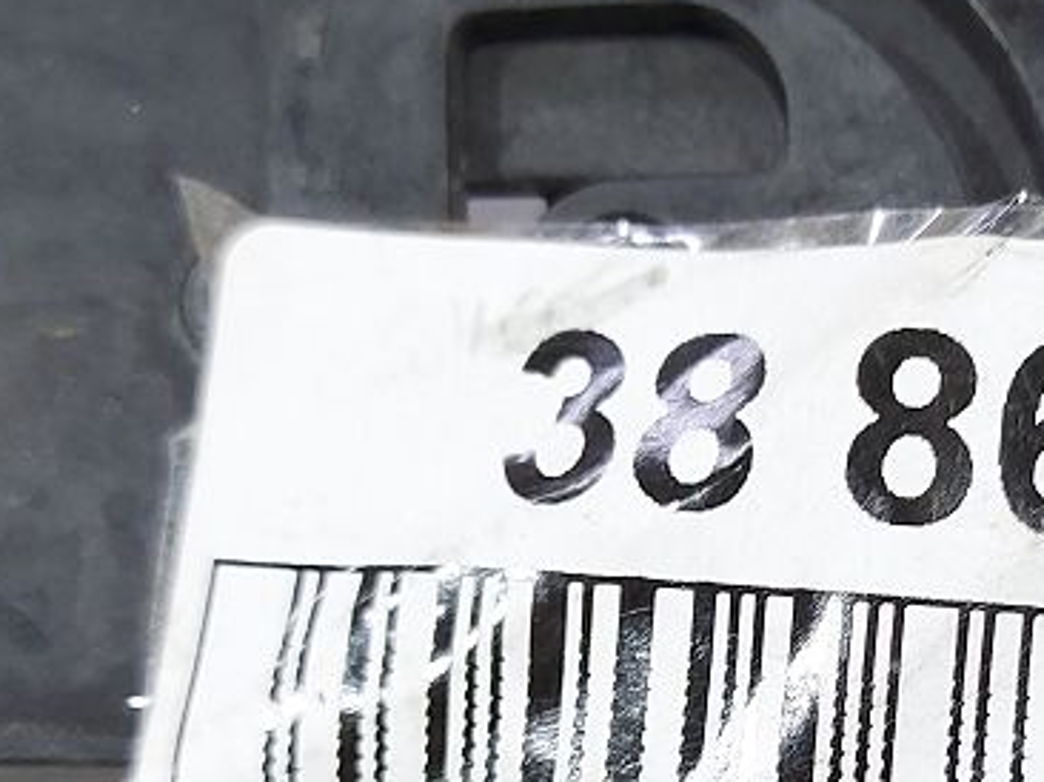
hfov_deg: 21.0
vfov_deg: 16.0
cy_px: 716
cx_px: 960
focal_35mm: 91
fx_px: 2743
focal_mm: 5.23
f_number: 1.8
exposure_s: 1/50
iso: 100
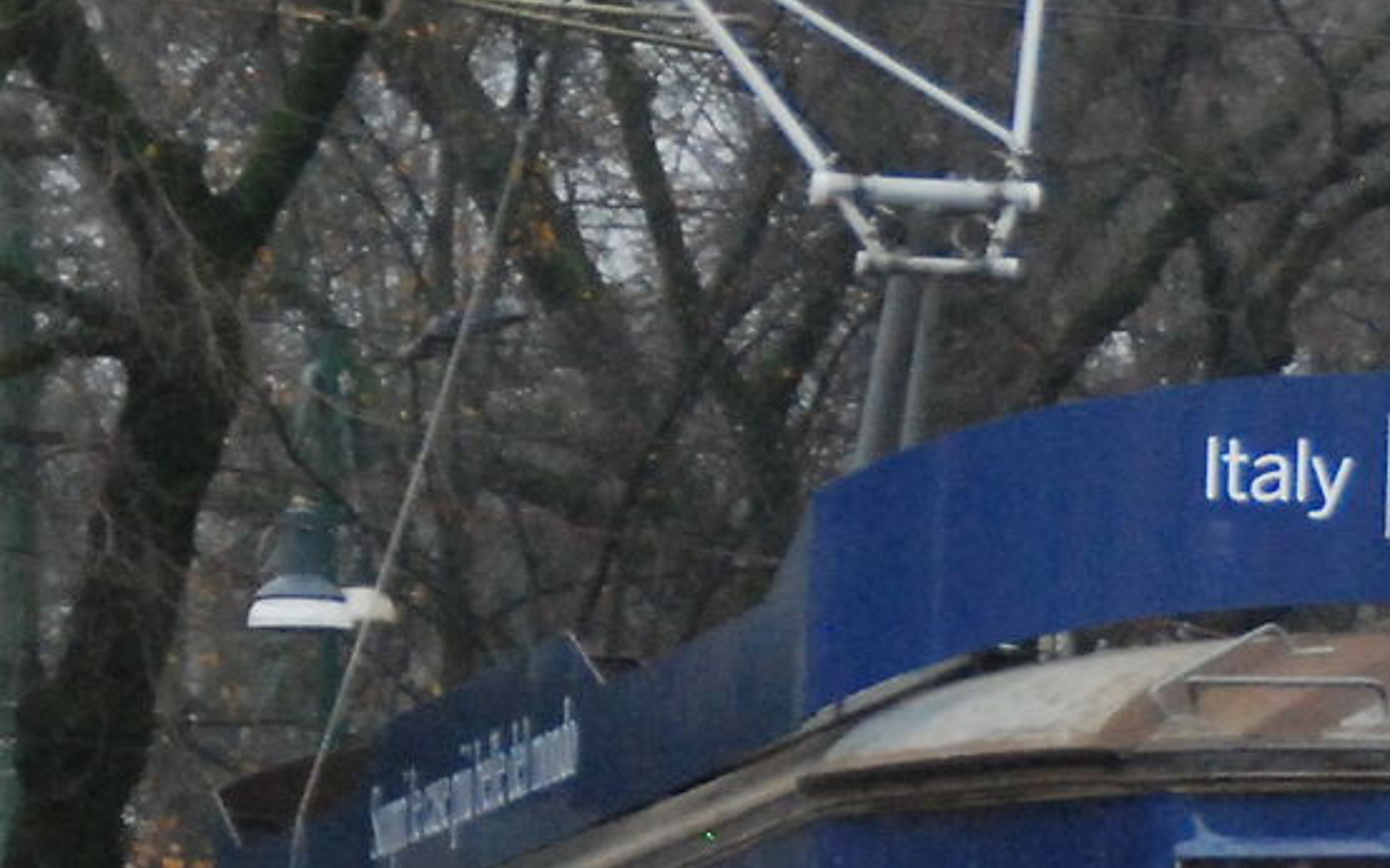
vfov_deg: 3.3
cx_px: 1887
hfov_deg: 5.2
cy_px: 1424
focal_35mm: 398
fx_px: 15074
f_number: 5
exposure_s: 1/200
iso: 1600
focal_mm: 60
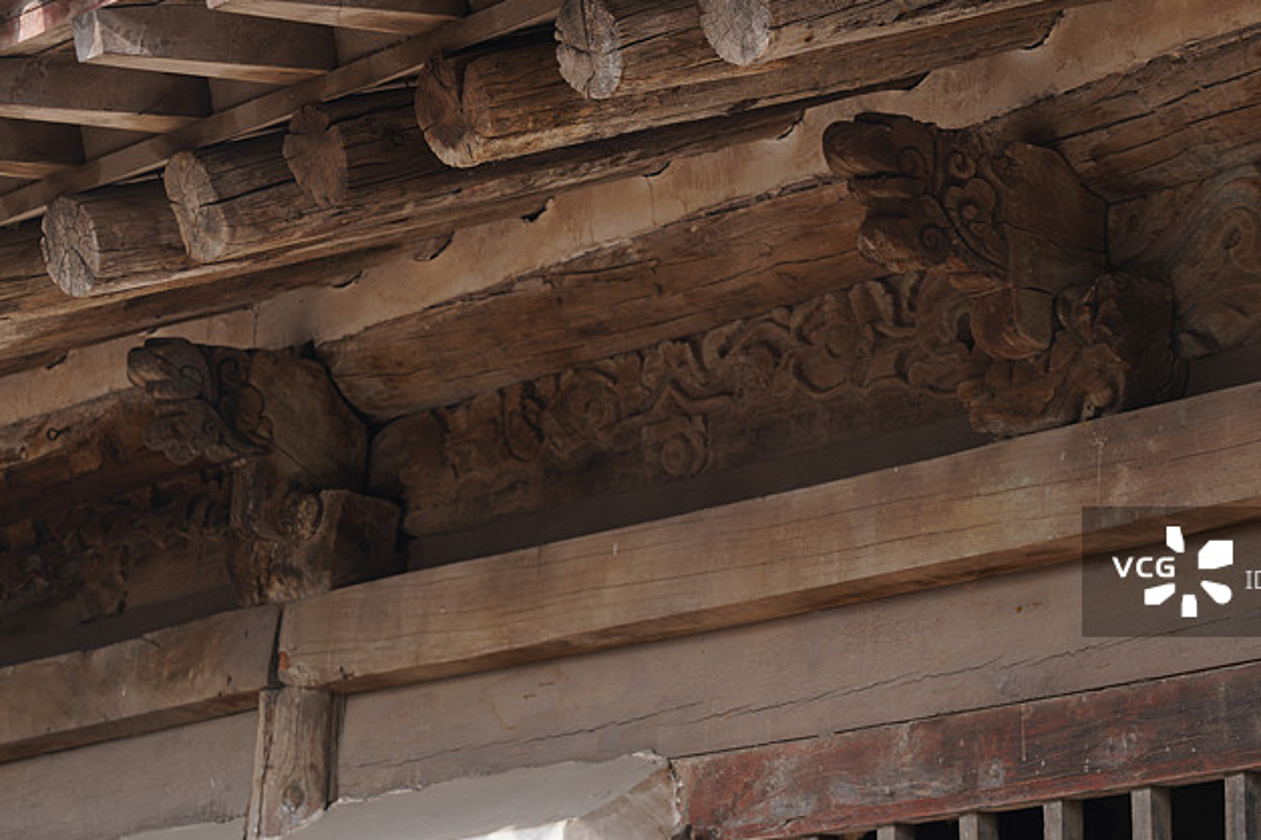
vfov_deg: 10.2
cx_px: 726
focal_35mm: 134
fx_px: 4693
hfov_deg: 15.3
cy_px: 322
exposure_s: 1/50
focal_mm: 105
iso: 100
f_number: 11
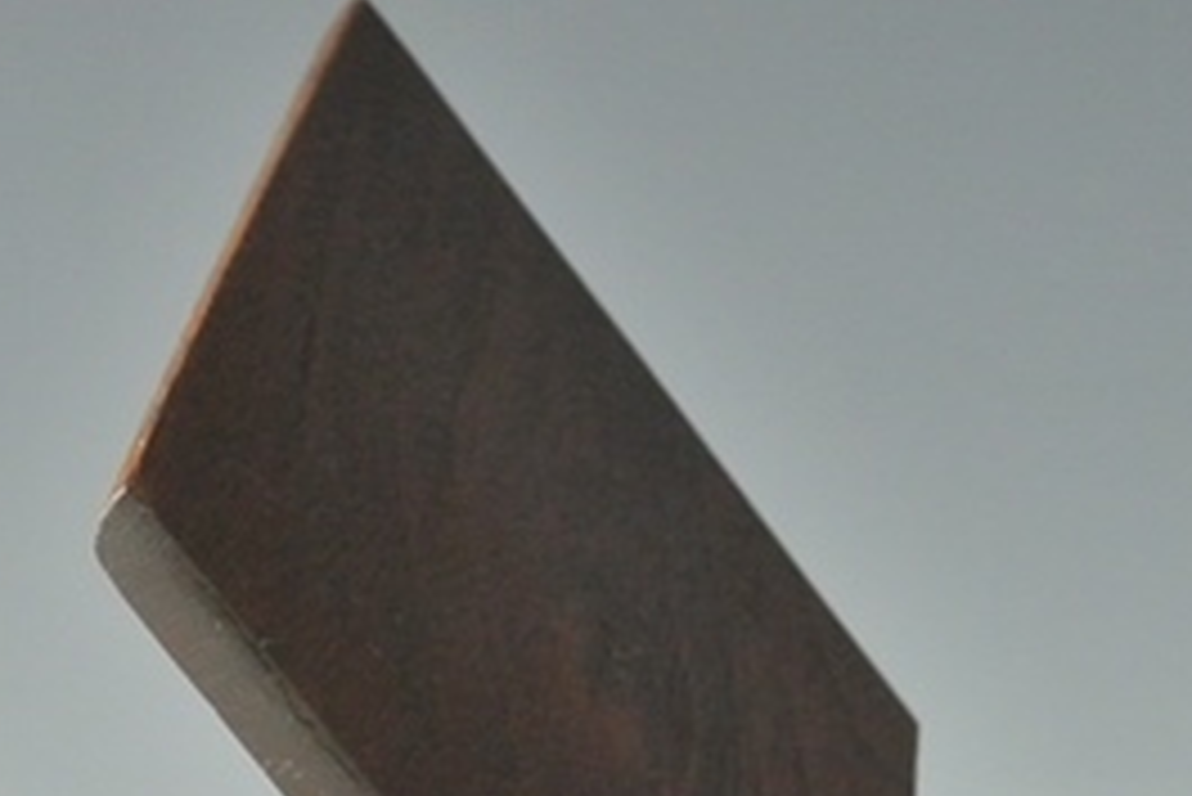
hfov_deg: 13.5
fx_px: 5002
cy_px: 1212
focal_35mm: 151
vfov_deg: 8.9
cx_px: 1026
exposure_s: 1/60
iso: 560
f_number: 4.2
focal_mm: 15.1
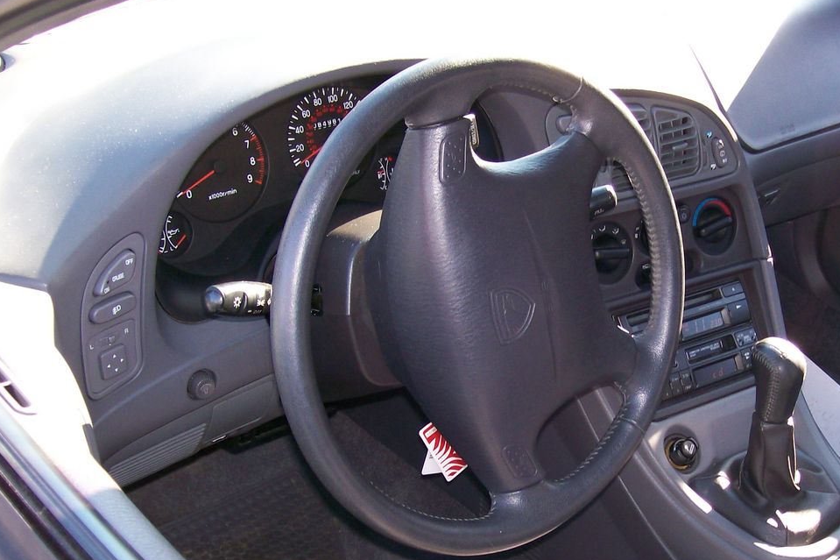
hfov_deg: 39.2
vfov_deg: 26.8
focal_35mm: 50
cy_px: 380
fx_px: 1166
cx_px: 556
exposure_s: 1/64
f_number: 2.7
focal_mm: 6
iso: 80
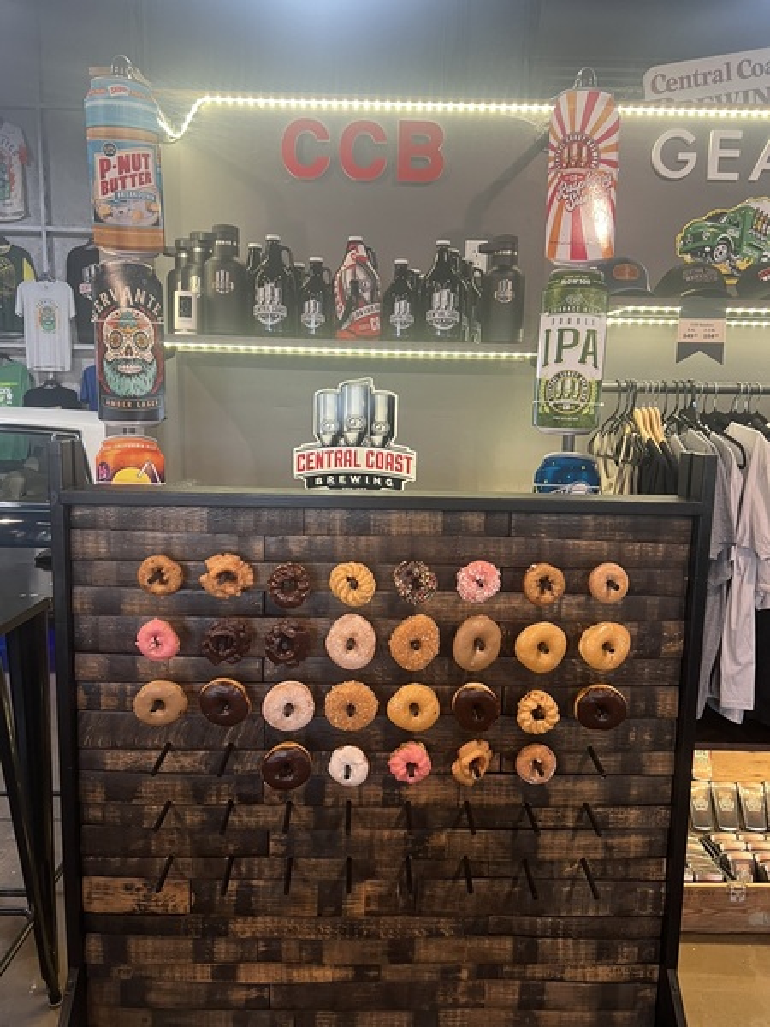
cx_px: 385
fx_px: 771
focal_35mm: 26
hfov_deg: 53.1
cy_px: 514
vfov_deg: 67.3
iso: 320
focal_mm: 5.7
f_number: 1.5
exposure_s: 1/60
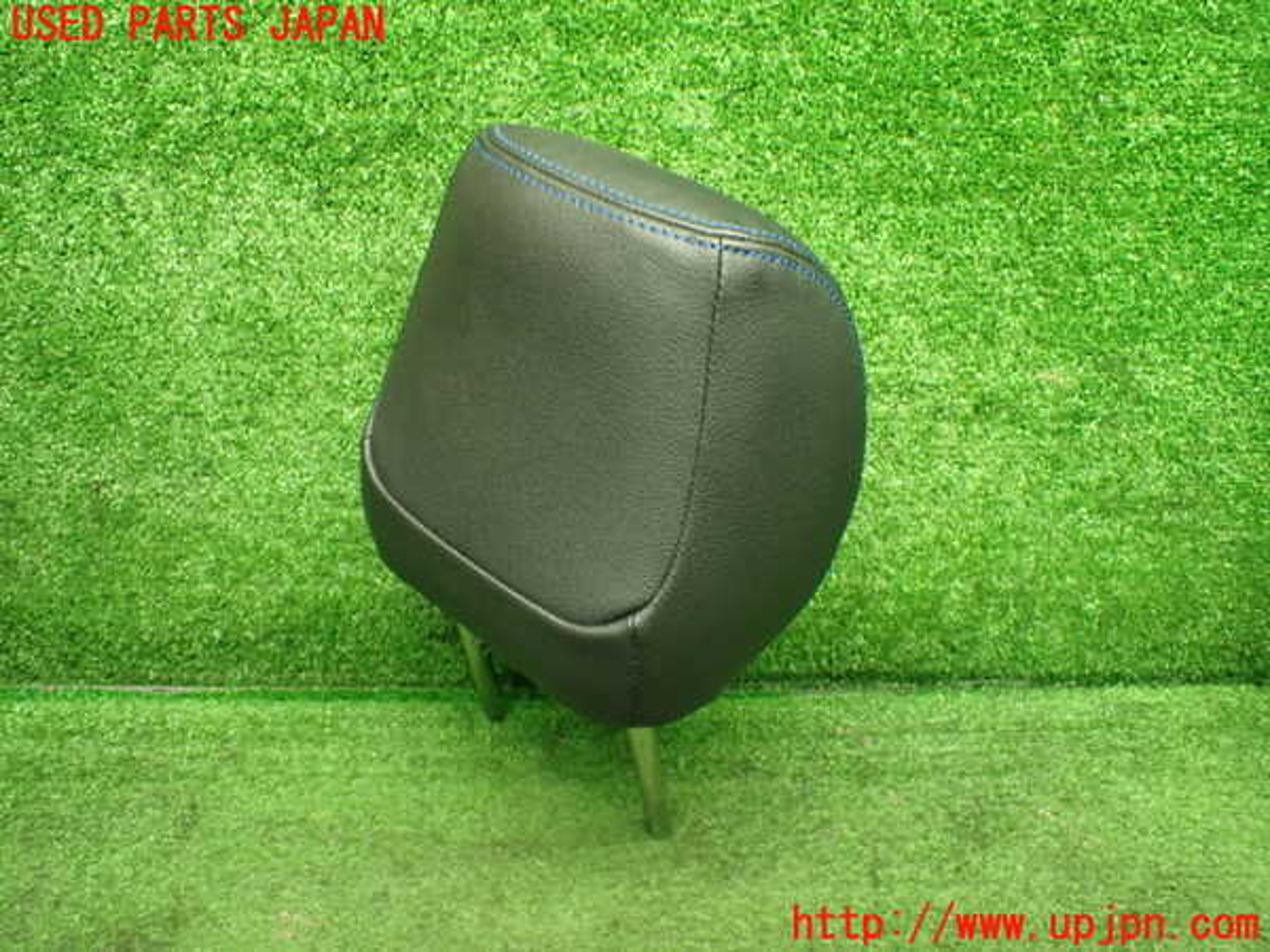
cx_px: 635
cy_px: 476
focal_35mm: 30
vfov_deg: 46.8
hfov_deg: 60.0
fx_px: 1101
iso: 800
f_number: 2.3
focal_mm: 5.4
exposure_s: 1/60
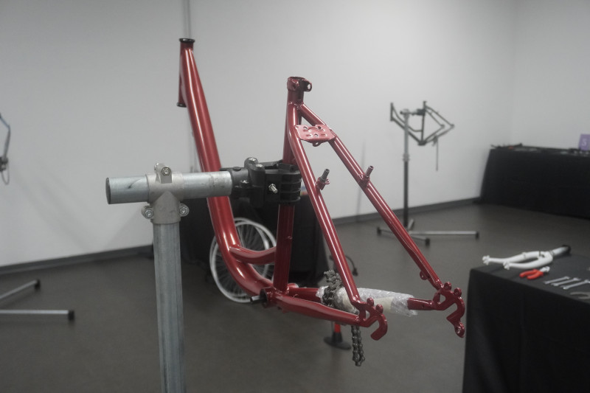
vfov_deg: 35.5
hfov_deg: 51.3
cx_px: 295
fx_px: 614
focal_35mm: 38
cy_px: 196
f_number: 4.5
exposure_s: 1/160
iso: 2500
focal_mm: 25
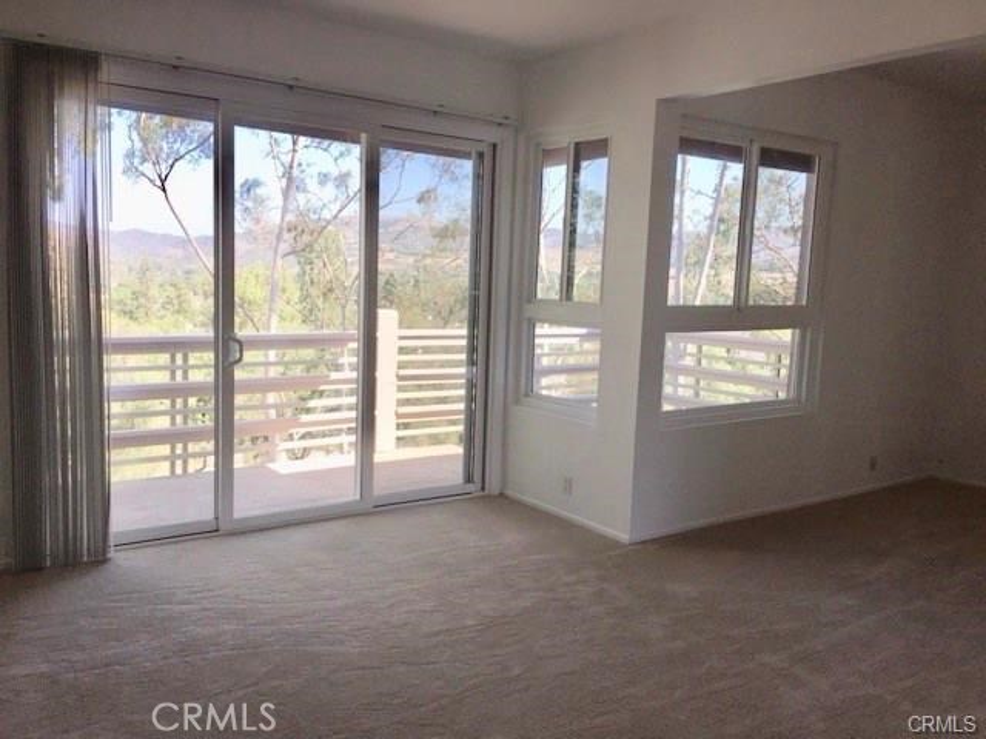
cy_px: 370
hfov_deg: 61.7
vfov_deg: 48.2
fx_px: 826
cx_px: 493
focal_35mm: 29
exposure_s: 1/277
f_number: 2.2
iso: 25
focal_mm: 4.15
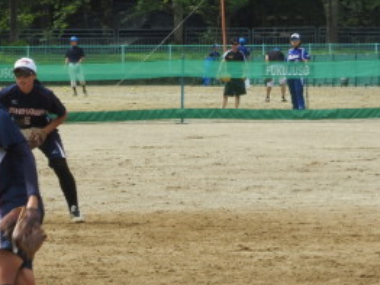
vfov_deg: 3.8
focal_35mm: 389
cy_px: 203
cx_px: -19
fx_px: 4274
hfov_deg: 5.1
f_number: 5.2
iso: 100
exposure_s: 1/400
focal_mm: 30.5
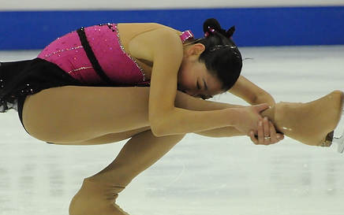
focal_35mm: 560
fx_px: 5253
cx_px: 125
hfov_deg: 3.8
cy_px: 146
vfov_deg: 2.3
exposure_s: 1/1000
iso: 3200
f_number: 5.6
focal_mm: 200
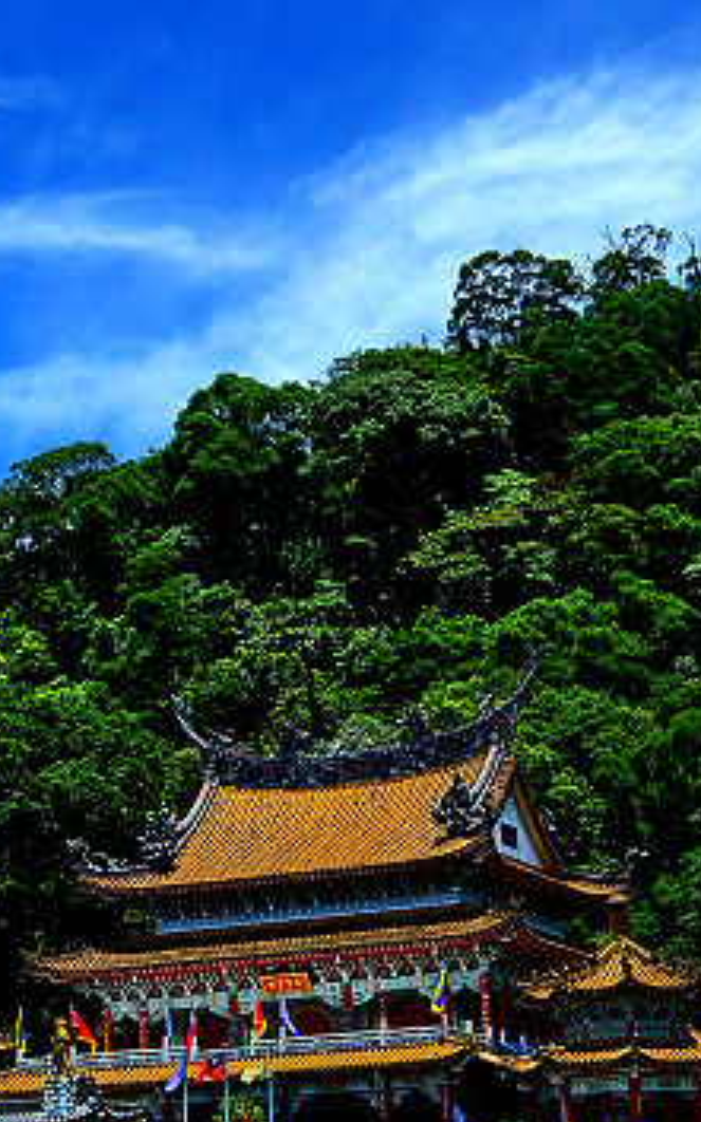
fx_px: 3243
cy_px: 697
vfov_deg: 19.6
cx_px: -92
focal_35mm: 106
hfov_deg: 12.1
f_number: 8
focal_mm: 24
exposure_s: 1/1000
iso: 100
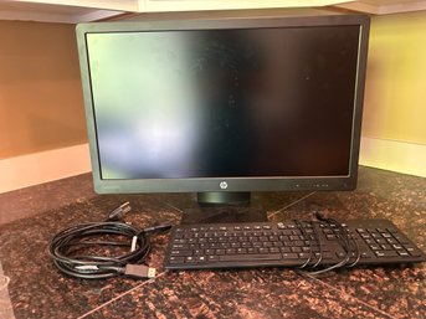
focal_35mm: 26
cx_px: 213
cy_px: 160
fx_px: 320
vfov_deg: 53.0
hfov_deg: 67.3
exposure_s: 1/40
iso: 500
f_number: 1.5
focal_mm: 5.7
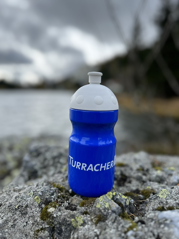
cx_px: 90
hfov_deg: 56.8
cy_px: 120
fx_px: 165
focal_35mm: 24
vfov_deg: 71.6
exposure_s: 1/2155
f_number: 1.78
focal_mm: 6.86
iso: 80
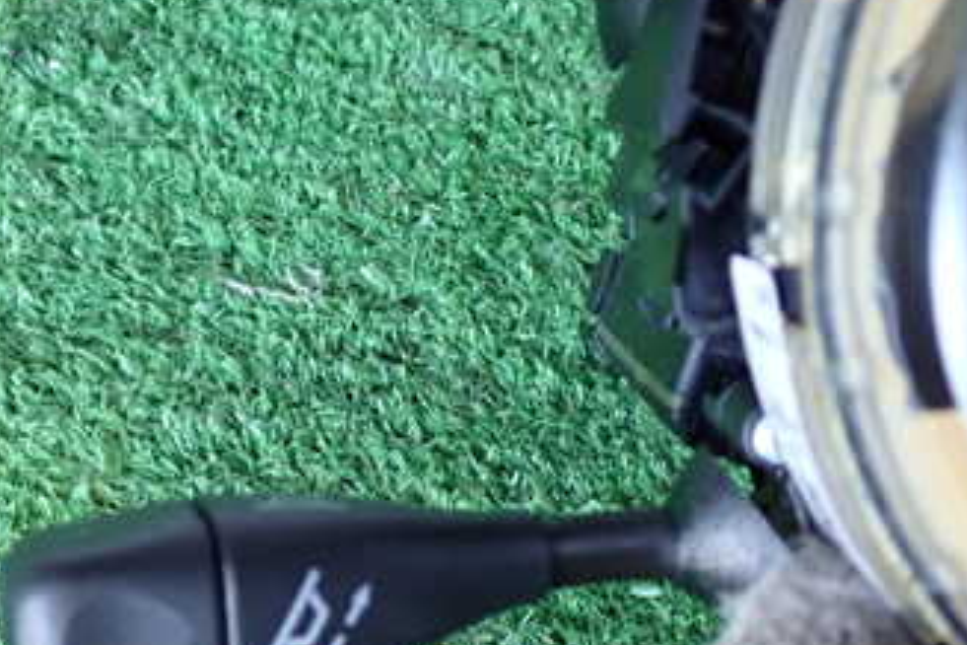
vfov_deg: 22.1
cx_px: 328
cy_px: 456
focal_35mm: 61
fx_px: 1638
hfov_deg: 32.6
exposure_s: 1/30
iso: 320
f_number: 2.4
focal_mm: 5.79
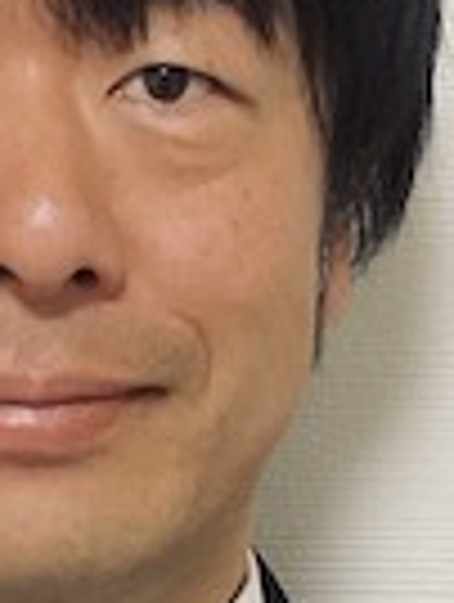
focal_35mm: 102
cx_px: 27
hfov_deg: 14.4
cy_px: 202
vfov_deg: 19.2
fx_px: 1778
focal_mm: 3
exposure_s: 1/50
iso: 200
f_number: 1.8
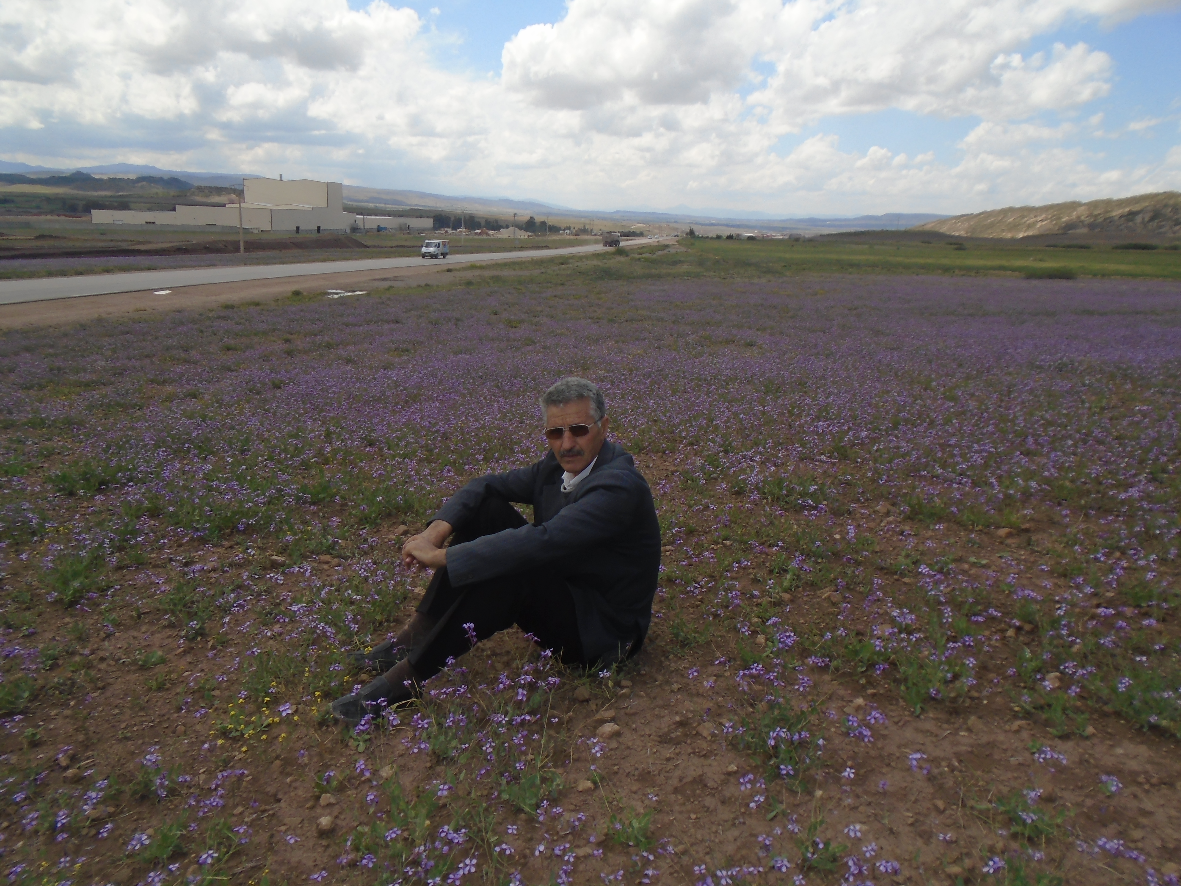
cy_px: 443
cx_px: 590
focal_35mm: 26
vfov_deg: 53.1
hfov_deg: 67.3
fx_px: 887
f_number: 3.2
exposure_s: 1/1250
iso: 100
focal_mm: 4.6
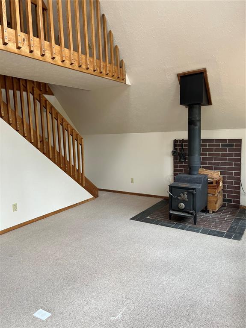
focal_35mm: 26
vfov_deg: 67.3
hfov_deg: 53.0
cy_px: 164
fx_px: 247
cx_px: 123
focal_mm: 5.1
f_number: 1.6
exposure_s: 1/122
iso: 50
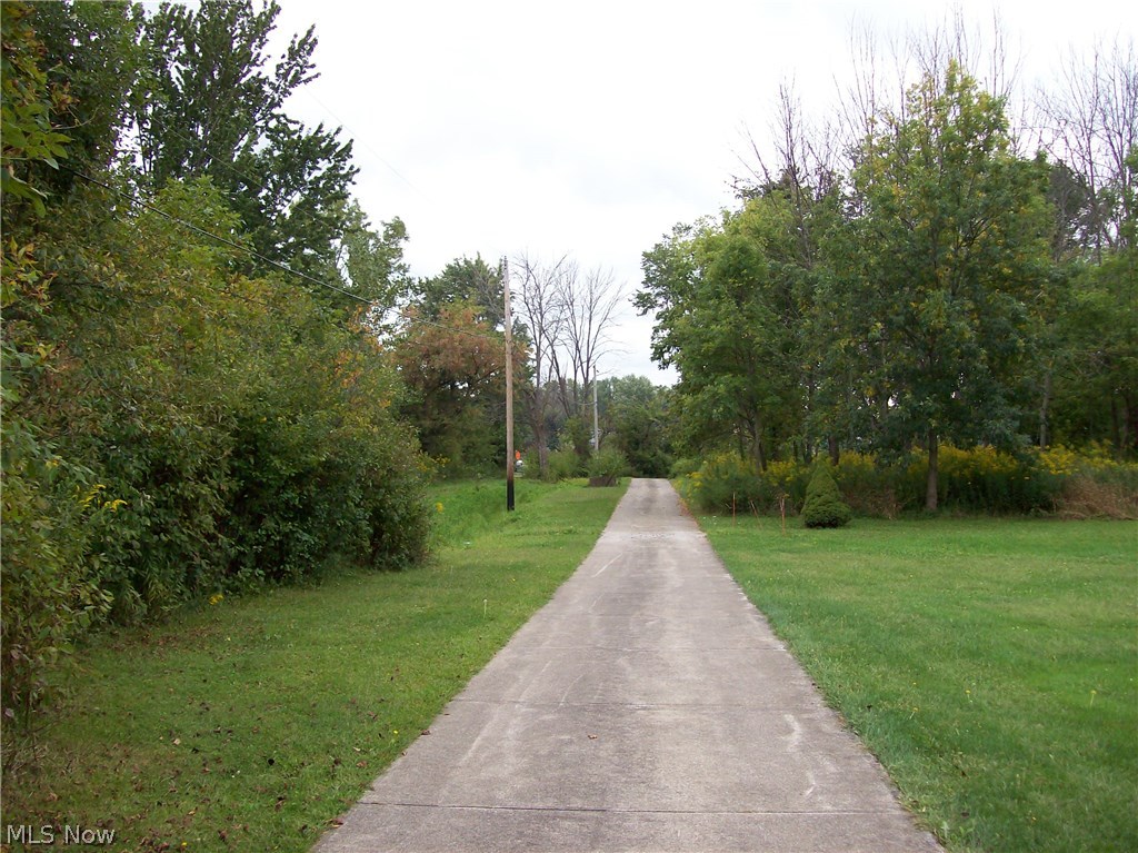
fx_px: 1183
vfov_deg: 39.6
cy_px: 426
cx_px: 569
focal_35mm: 36
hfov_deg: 51.4
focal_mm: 6
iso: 80
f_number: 2.7
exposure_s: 1/779
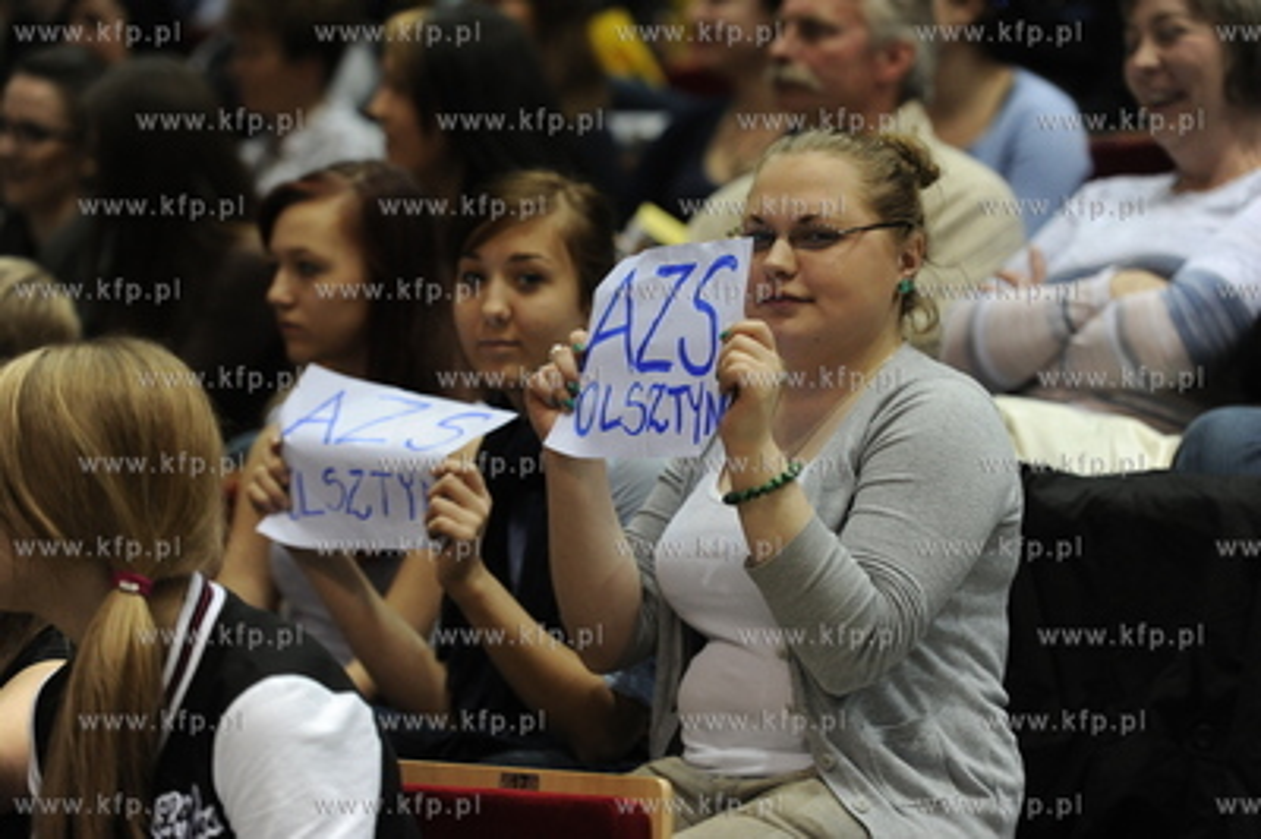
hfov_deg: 14.7
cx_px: 630
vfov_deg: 9.8
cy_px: 420
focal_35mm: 140
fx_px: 4900
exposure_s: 1/2000
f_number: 2.8
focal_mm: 140
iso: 4000
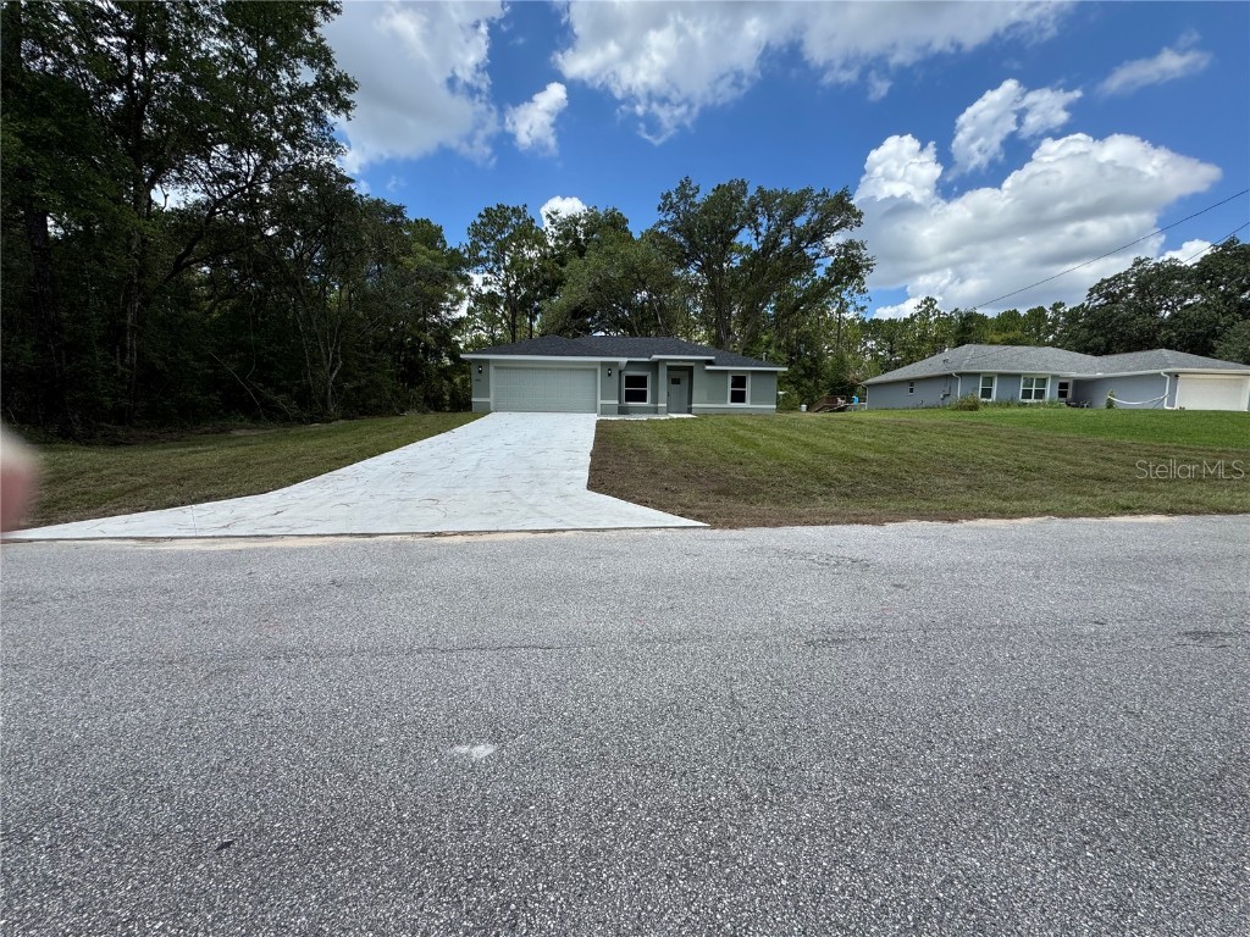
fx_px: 506
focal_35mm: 14
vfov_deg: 85.7
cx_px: 625
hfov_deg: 102.1
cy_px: 468
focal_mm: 2.22
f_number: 2.2
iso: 50
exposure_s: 1/1420
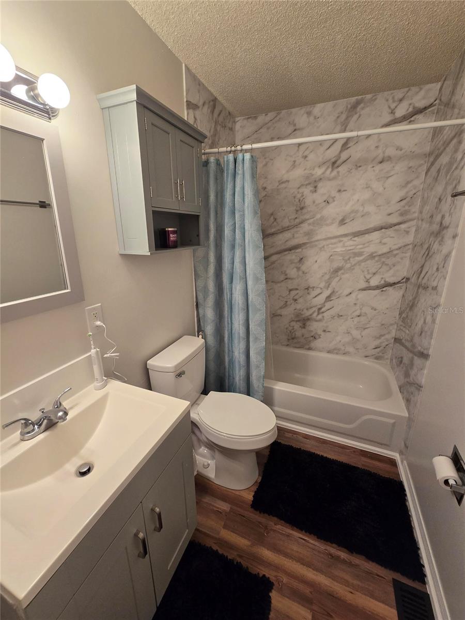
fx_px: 233
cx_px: 232
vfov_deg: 106.2
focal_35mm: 13
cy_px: 310
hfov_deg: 89.9
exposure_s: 1/60
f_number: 2.2
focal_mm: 2.2
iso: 160
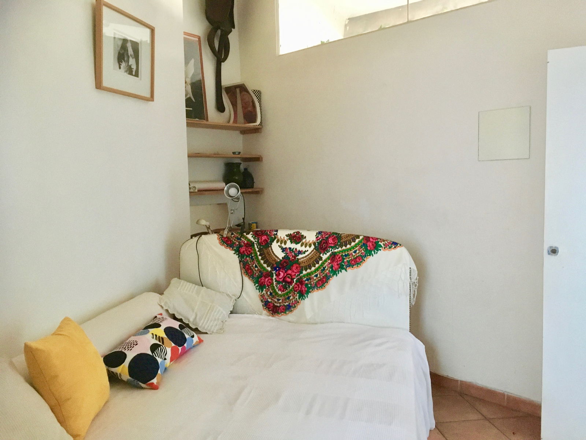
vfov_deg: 48.2
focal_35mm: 29
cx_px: 293
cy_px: 220
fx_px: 491
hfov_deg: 61.7
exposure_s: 1/17
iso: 250
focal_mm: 4.15
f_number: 2.2
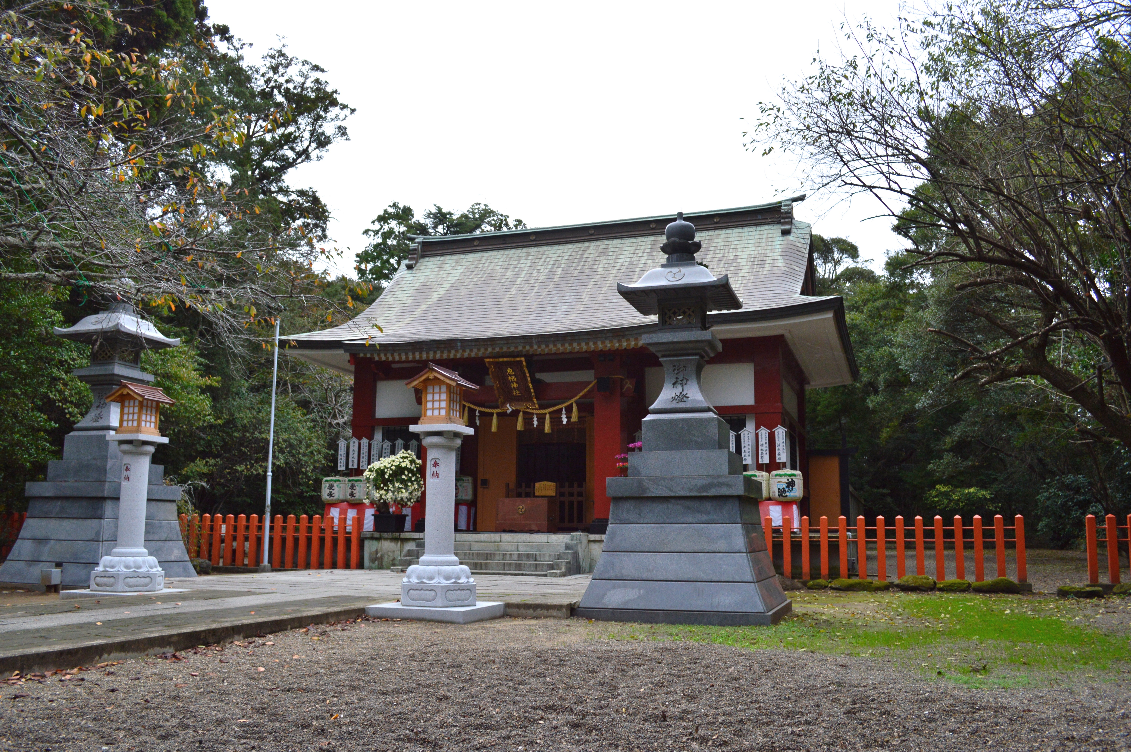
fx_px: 942
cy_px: 376
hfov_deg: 62.0
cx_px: 566
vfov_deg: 43.5
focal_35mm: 30
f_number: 5.6
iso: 400
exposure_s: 1/125
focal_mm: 20
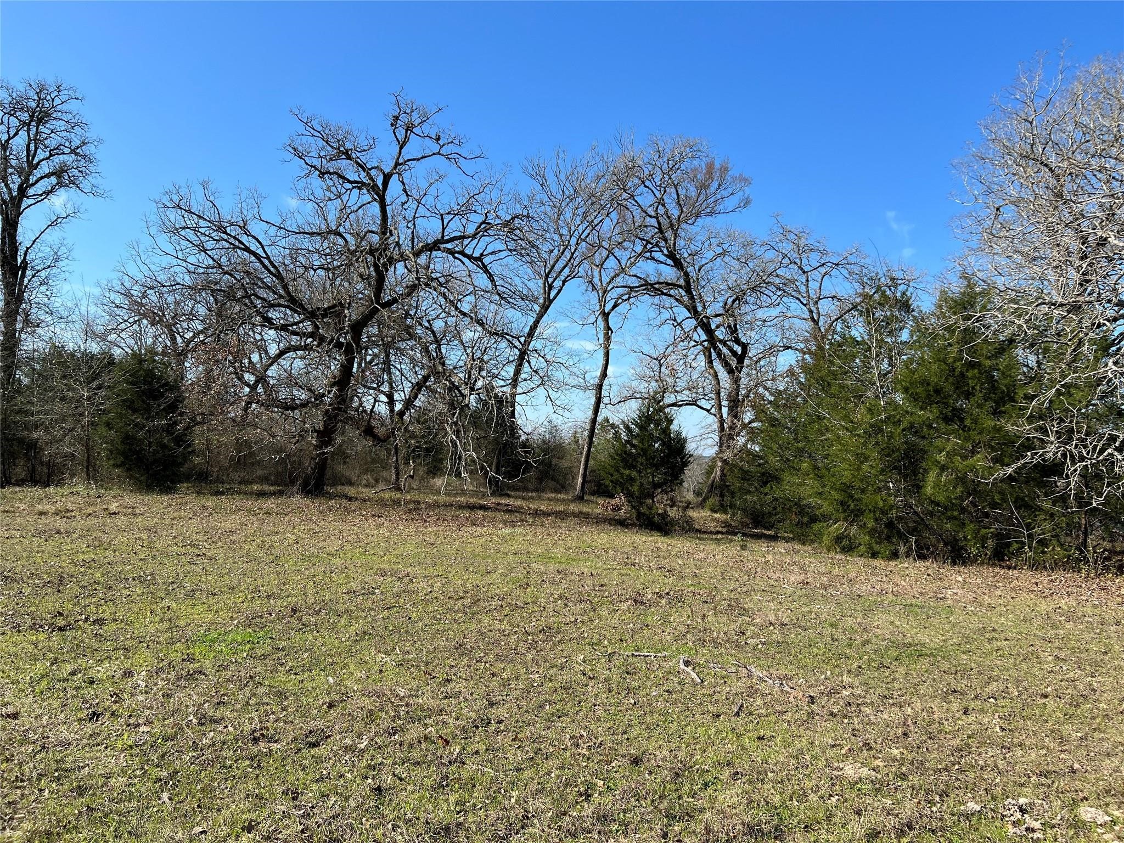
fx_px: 844
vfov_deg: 53.1
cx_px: 562
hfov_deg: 67.3
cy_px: 422
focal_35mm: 26
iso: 50
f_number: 1.5
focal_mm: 5.7
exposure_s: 1/2762
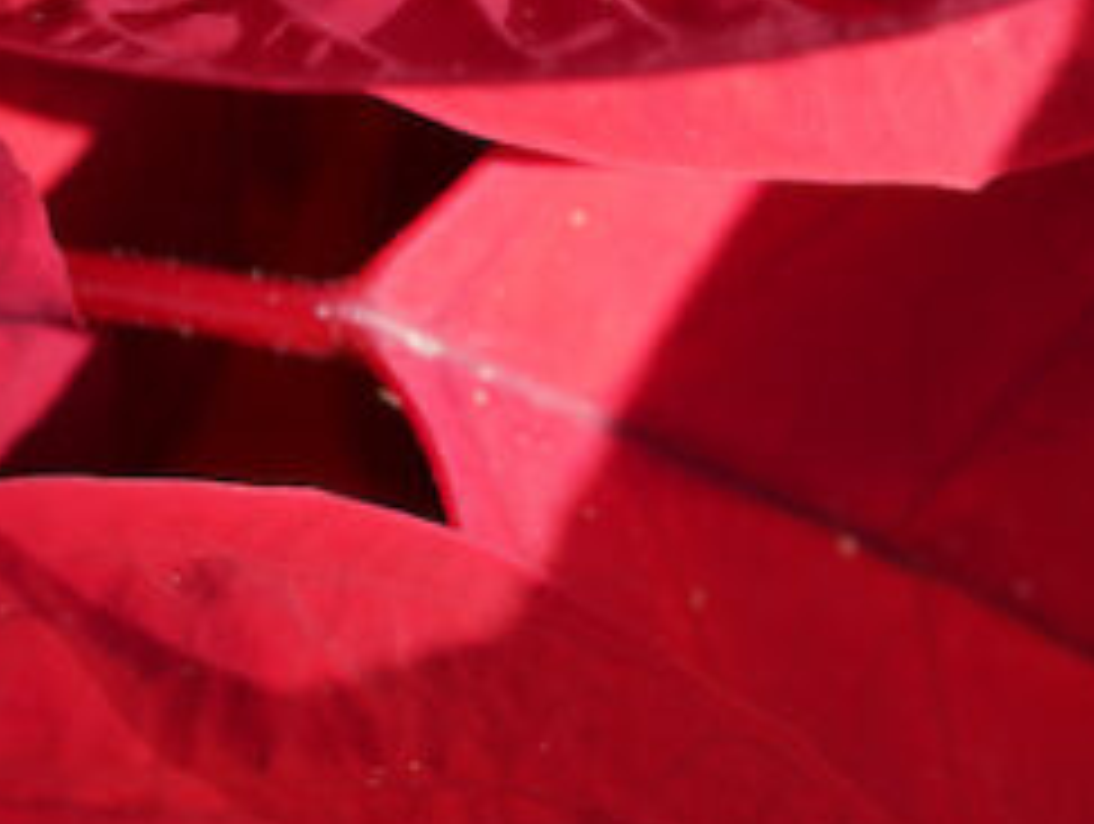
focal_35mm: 364
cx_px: 756
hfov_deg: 5.4
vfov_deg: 4.1
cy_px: 155
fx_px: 11521
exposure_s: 1/250
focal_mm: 90
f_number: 5.6
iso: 400
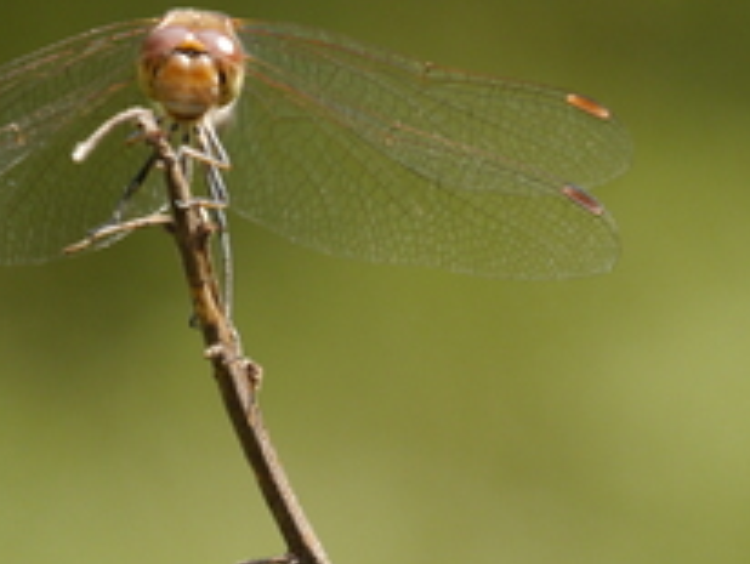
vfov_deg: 2.2
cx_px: 226
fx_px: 14512
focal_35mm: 669
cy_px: 253
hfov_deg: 3.0
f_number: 5.6
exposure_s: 1/320
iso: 400
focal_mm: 150
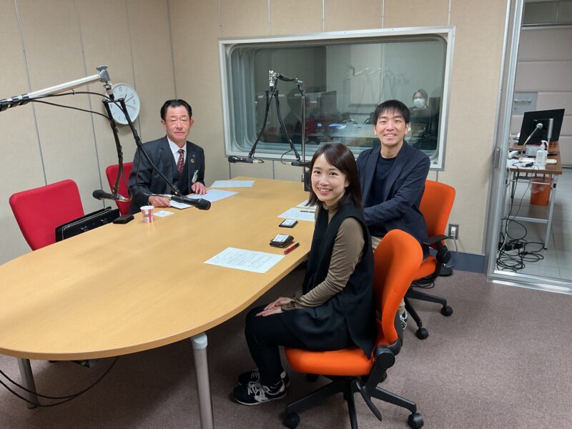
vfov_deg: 48.2
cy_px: 214
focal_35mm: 29
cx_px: 286
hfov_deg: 61.7
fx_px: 479
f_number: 1.8
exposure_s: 1/60
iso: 100
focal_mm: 3
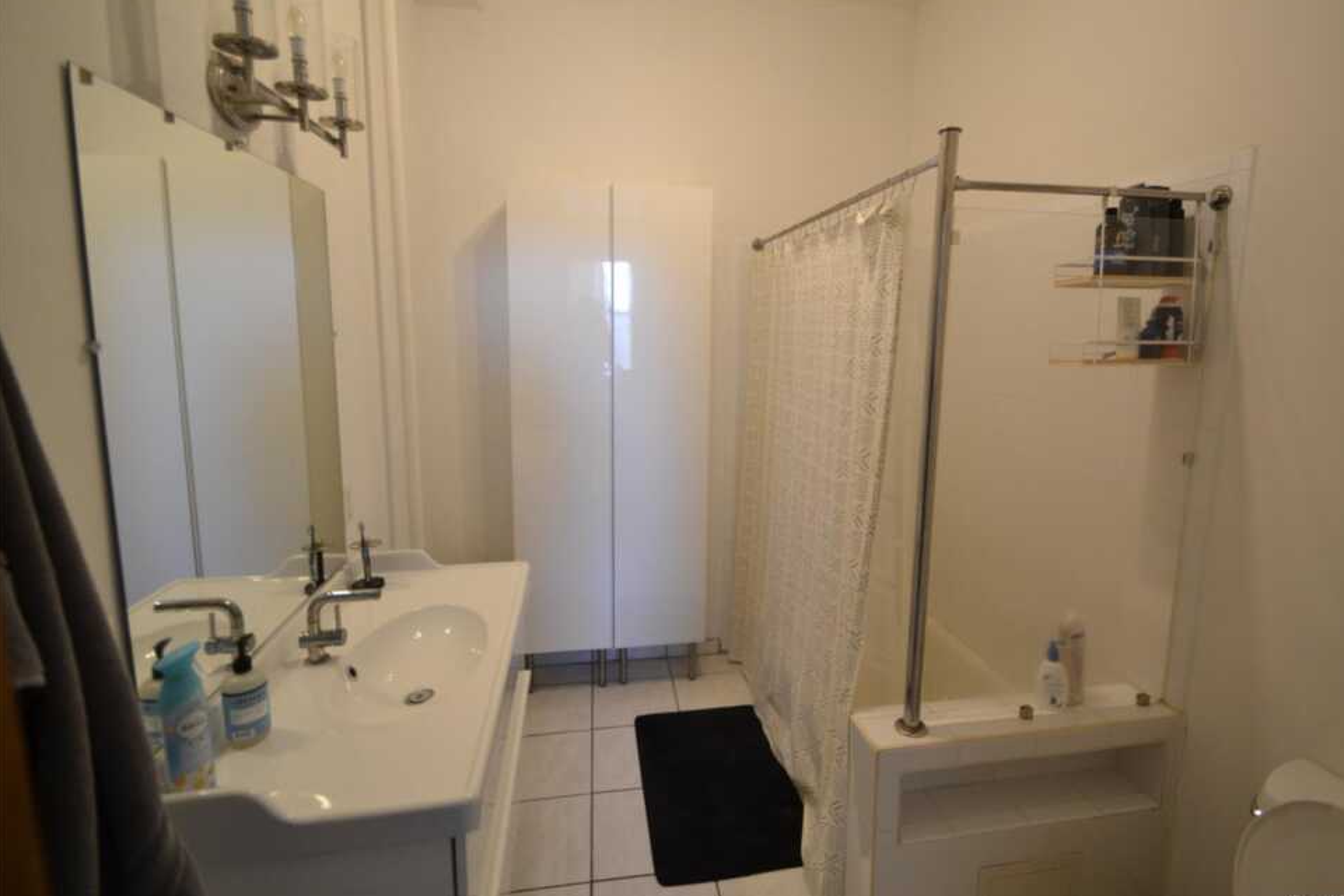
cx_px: 713
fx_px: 597
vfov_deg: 73.7
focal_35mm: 16
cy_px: 443
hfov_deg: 96.6
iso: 640
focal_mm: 10
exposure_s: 1/60
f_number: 3.5
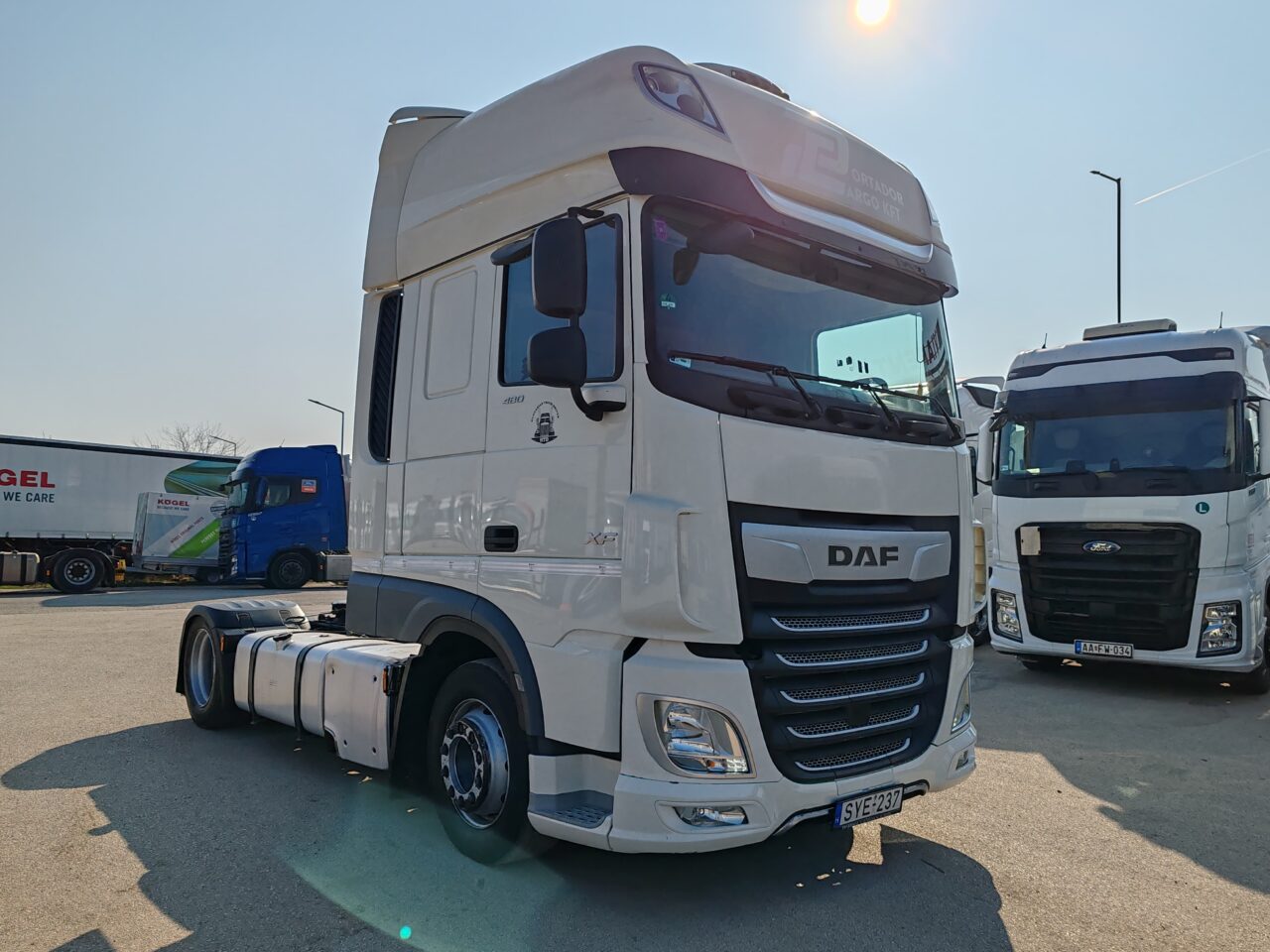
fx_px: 991
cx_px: 635
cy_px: 476
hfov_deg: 65.3
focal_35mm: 27
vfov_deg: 51.4
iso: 50
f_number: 1.9
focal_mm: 6.12
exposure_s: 1/2300
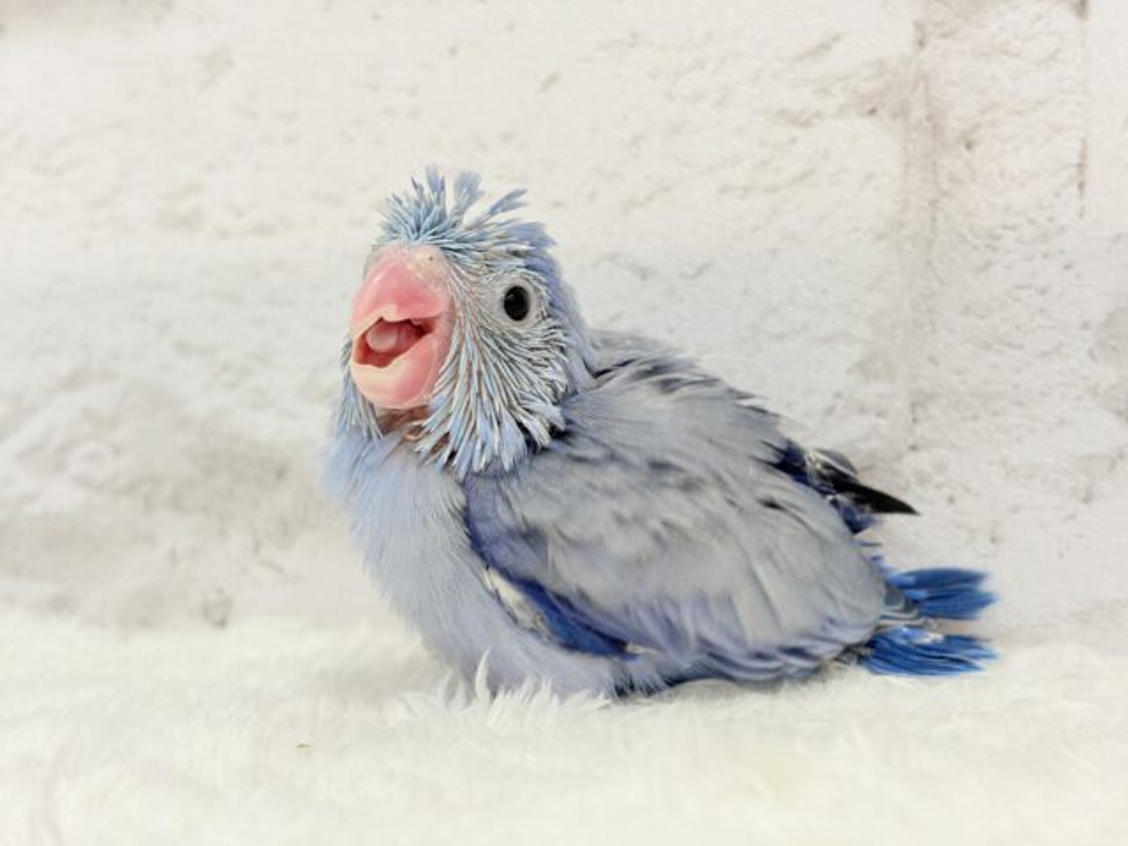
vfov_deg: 28.0
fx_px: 1694
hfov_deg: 36.8
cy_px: 423
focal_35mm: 52
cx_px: 564
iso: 50
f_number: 1.6
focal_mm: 5.96
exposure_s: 1/50
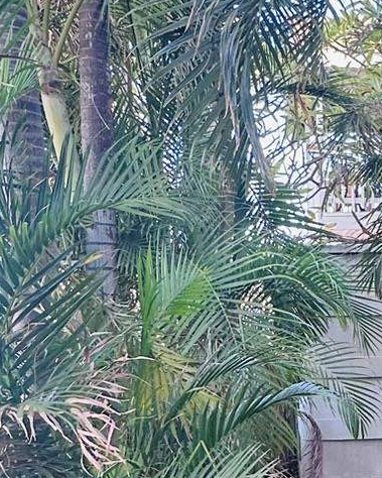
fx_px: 834
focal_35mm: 59
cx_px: 426
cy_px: 350
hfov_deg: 24.0
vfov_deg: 31.5
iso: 100
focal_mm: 2.22
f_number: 2.2
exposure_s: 1/99
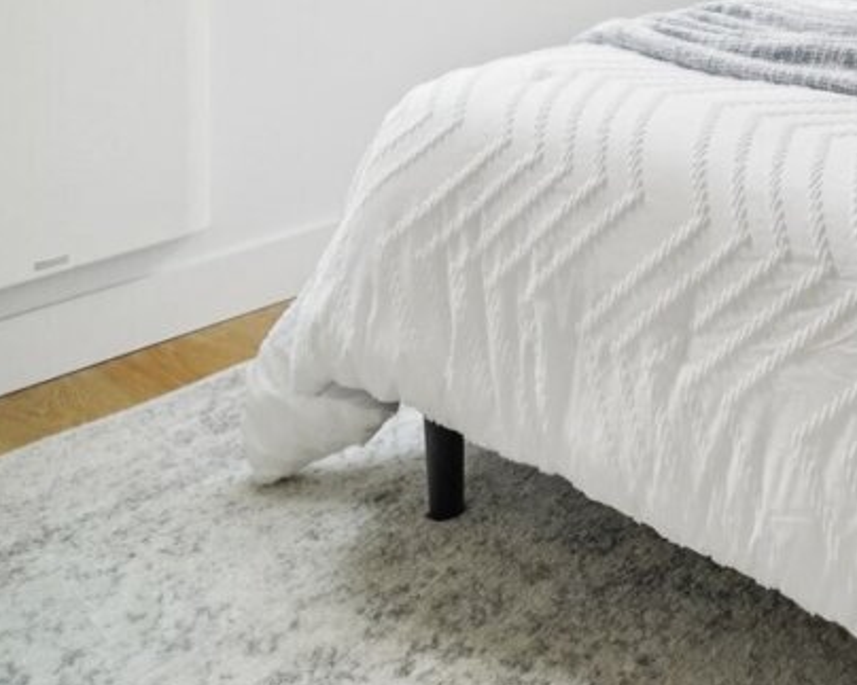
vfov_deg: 24.6
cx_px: 1137
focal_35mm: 52
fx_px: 1319
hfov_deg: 28.8
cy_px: -249
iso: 1600
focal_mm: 16
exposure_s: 1/320
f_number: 8
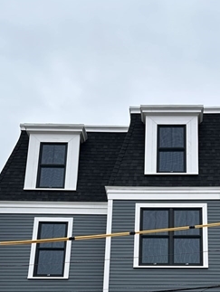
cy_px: 278
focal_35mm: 57
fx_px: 482
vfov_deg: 31.7
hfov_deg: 25.4
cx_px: 167
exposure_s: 1/555
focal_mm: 6.86
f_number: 1.78
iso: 80
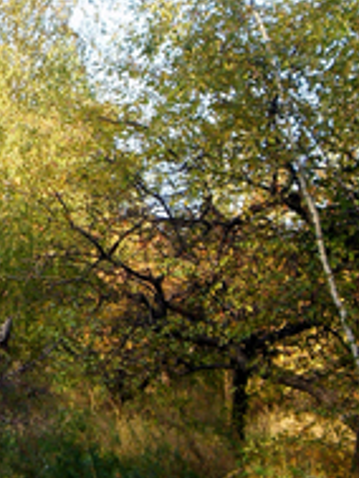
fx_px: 2099
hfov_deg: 9.7
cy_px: 205
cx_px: 13
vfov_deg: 13.0
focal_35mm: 152
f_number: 4.4
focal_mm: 11.3
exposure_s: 1/160
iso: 64
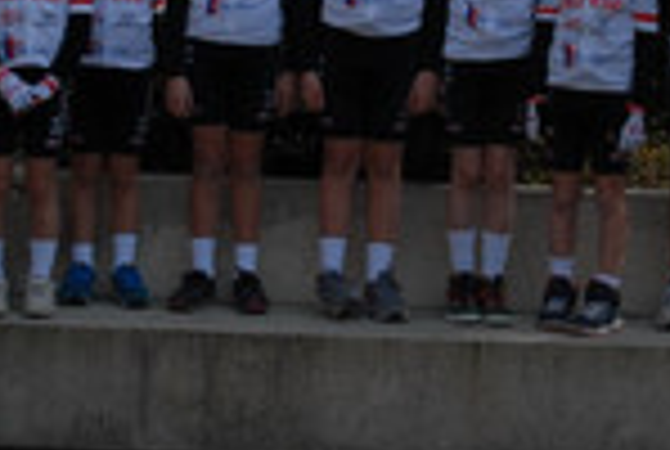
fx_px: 2256
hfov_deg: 16.8
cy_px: -65
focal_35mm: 121
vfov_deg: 11.2
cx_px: 454
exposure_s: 1/320
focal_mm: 24
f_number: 9
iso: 200
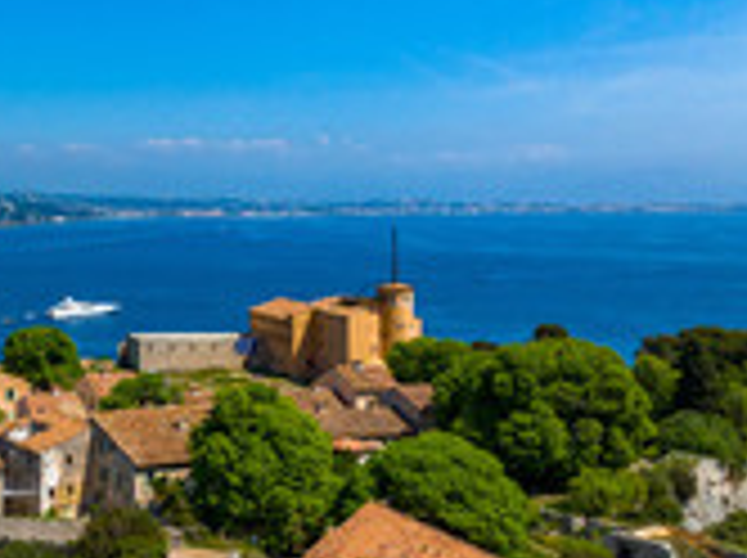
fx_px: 1164
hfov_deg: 31.3
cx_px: -90
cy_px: 198
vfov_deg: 26.8
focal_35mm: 54
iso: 200
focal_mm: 12.3
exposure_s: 1/1000
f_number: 8
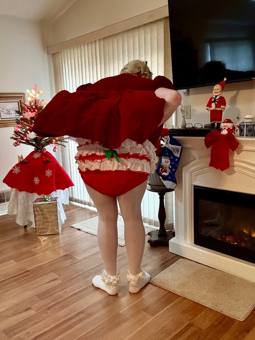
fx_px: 295
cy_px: 170
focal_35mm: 30
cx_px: 128
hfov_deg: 46.8
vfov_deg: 60.0
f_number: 1.9
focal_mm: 2.69
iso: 400
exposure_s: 1/30
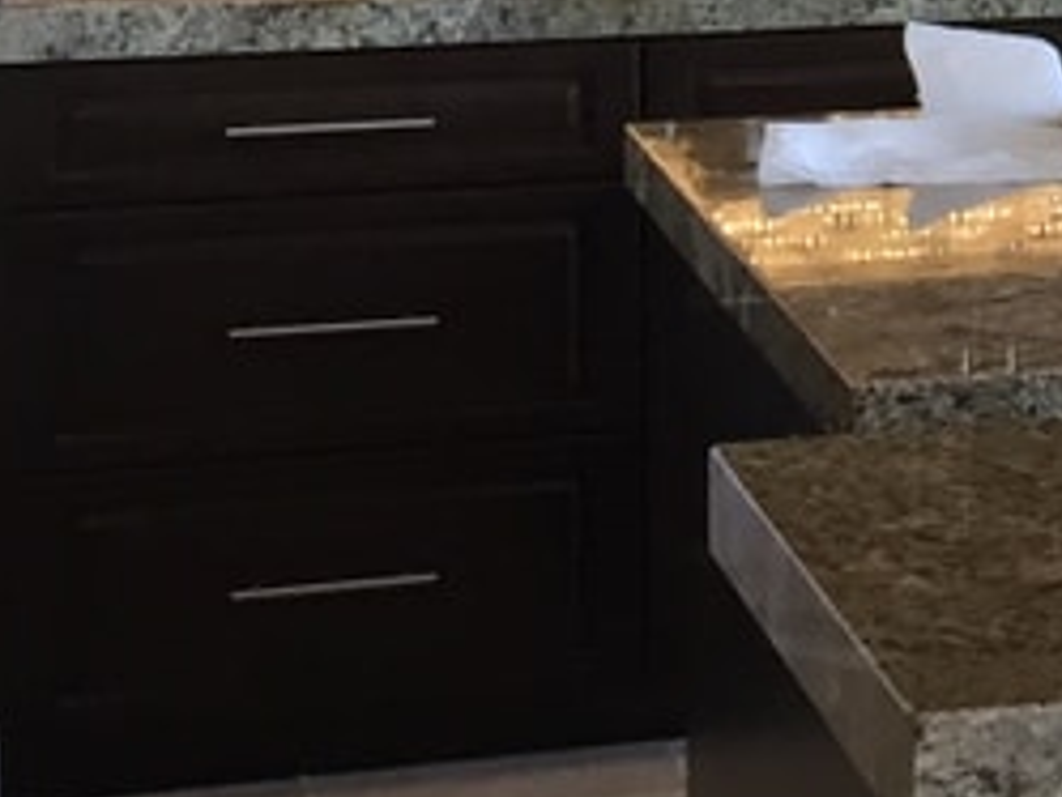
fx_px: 4758
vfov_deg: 9.4
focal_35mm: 155
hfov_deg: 11.7
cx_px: 1943
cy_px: -264
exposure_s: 1/30
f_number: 2.2
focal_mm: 4.15
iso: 64
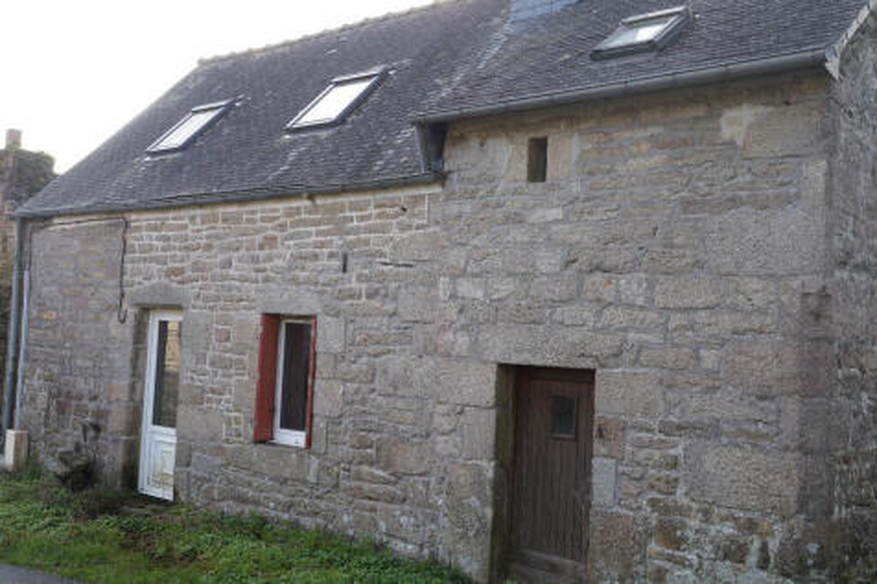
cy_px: 292
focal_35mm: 36
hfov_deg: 53.1
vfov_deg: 36.8
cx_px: 438
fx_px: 877
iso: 200
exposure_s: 1/100
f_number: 5.6
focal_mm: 24
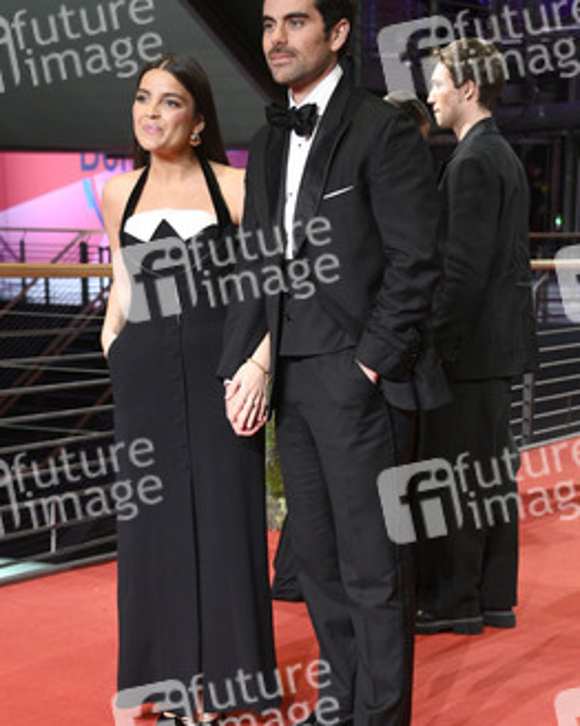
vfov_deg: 26.8
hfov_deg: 21.5
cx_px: 290
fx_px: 1525
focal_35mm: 71
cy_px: 381
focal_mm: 62
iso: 5000
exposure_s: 1/200
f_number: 5
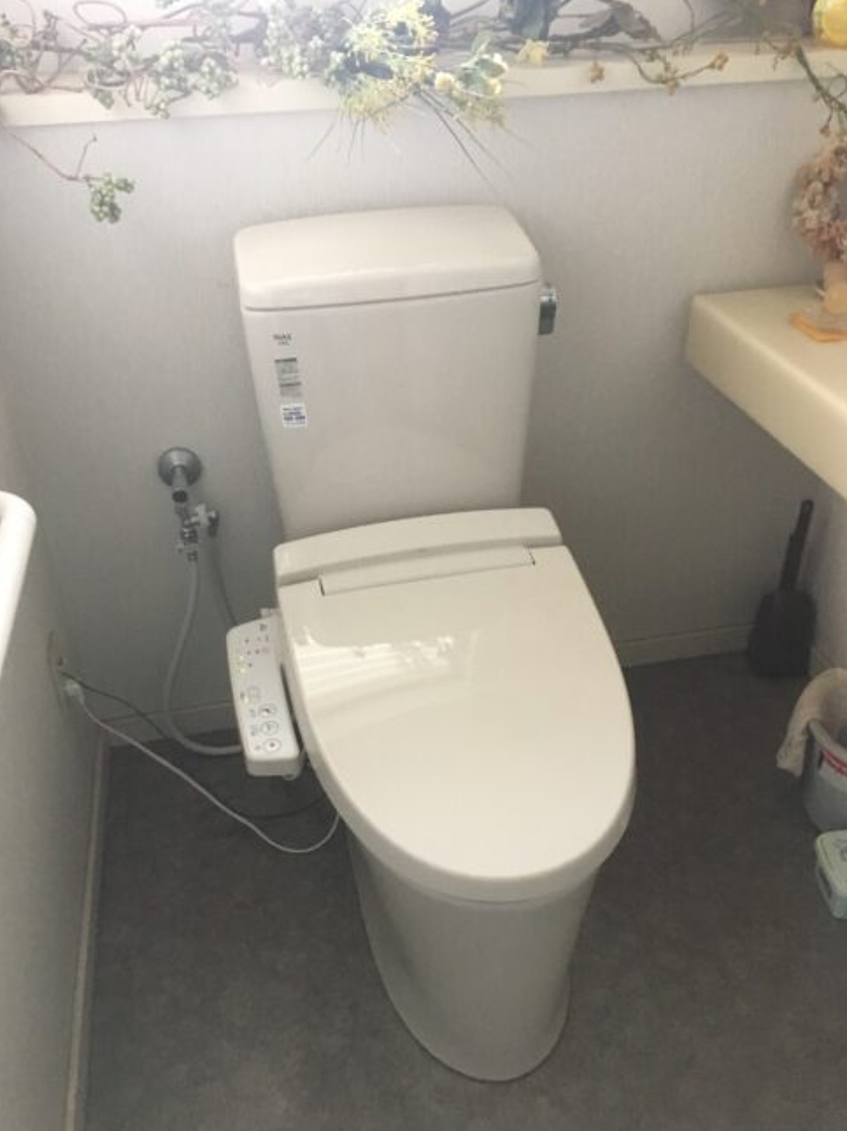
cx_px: 412
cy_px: 580
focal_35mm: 30
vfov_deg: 60.0
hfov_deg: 46.8
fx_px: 980
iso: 200
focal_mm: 4.15
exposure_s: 1/20
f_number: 2.2
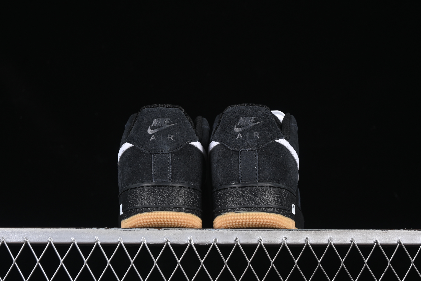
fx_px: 877
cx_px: 210
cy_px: 140
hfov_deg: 27.0
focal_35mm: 75
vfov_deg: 18.2
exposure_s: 1/60
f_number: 6.3
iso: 160
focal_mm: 50
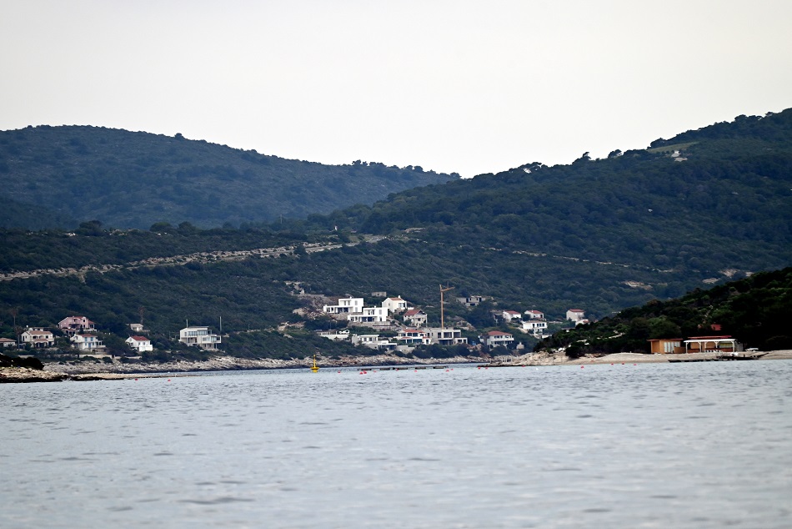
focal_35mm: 300
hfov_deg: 6.9
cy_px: 264
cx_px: 396
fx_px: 6602
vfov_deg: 4.6
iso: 400
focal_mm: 300
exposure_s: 1/1000
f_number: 5.6
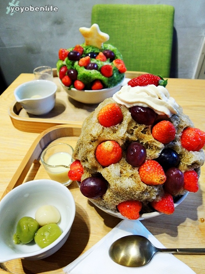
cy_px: 137
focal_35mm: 25
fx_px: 197
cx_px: 106
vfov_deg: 69.4
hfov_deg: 54.9
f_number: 2.8
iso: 400
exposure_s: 1/25
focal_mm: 4.3
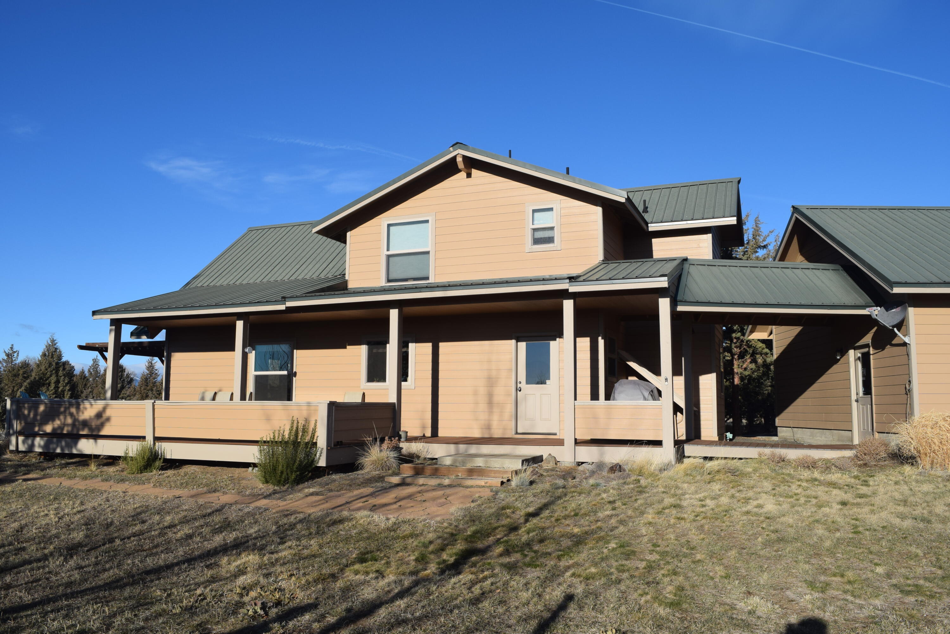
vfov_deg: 47.9
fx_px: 713
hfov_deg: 67.4
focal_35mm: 27
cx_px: 475
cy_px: 317
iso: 200
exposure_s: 1/400
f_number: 10
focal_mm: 18
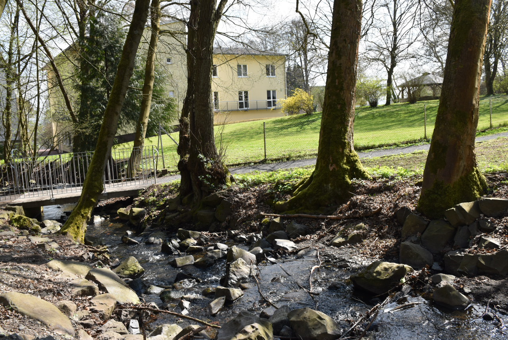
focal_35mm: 33
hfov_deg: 57.2
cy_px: 170
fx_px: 466
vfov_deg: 40.0
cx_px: 254
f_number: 8
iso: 280
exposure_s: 1/250
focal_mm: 22
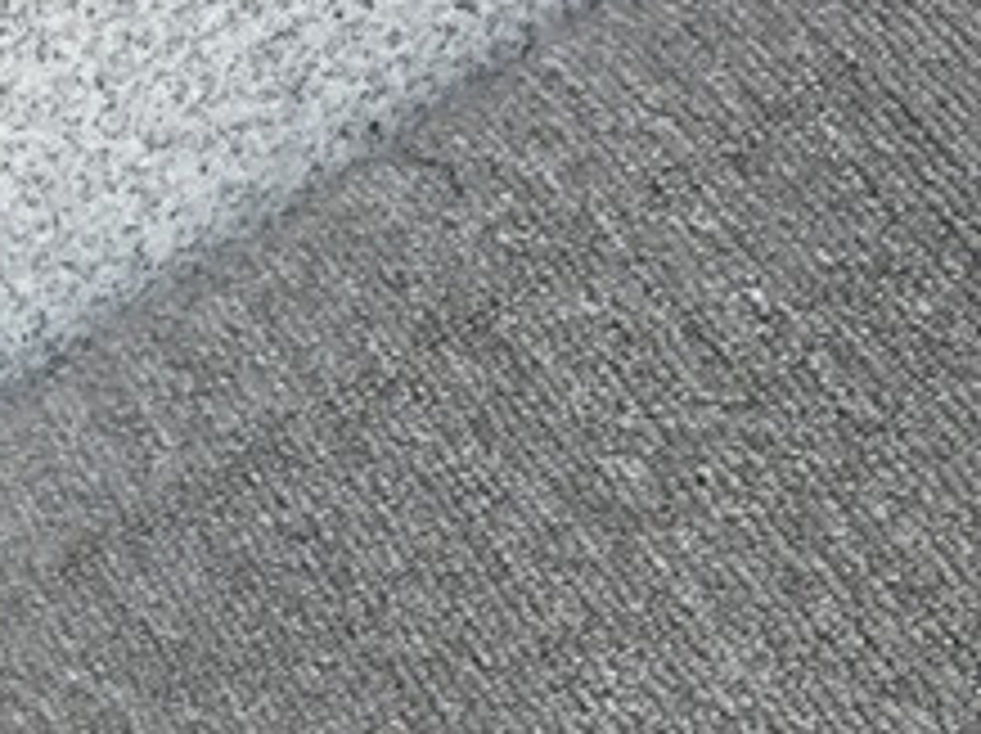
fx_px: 3623
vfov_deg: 11.4
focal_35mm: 128
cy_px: 858
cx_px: -590
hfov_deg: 14.2
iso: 25
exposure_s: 1/291
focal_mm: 3.3
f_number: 2.4
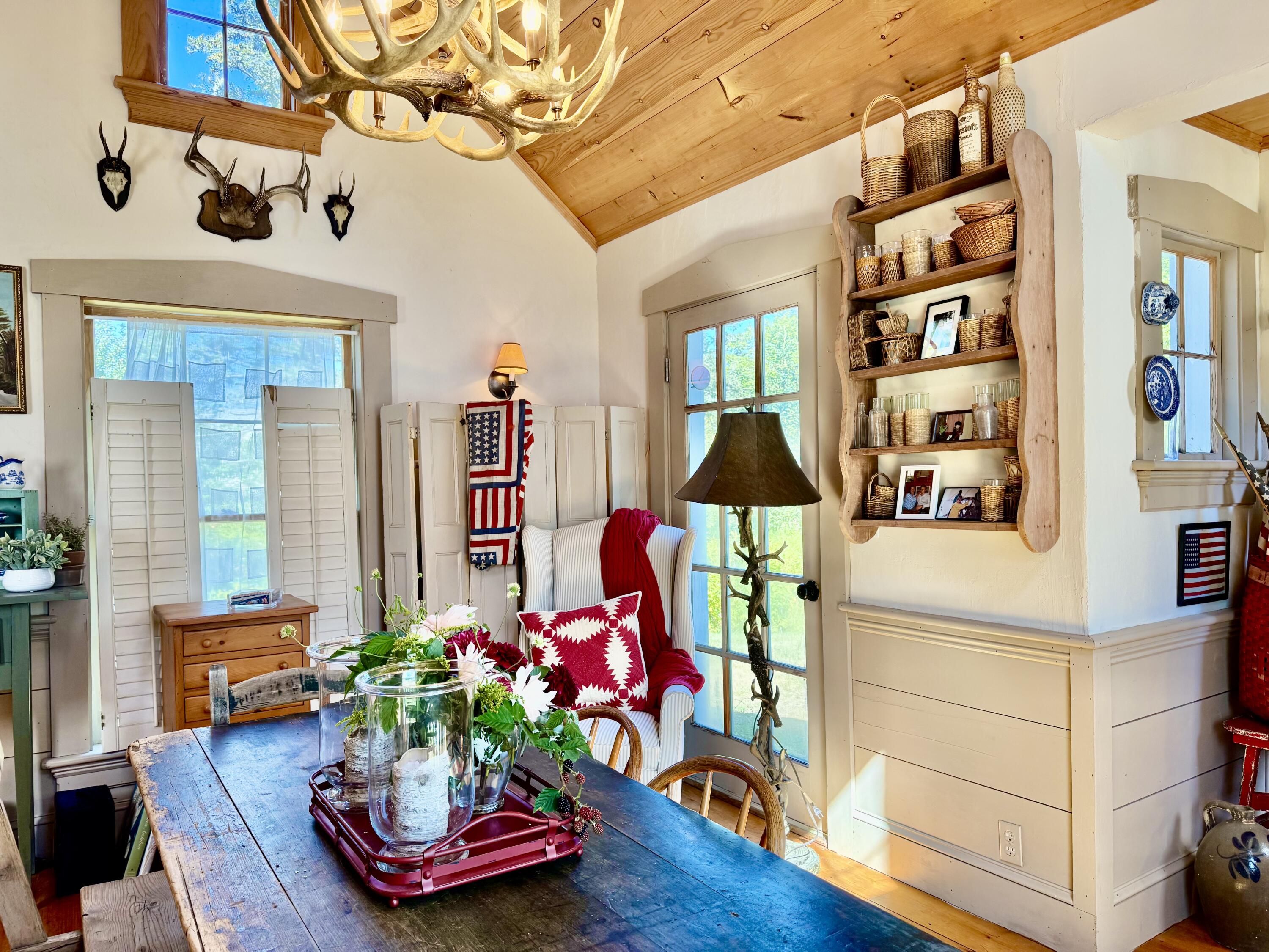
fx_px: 880
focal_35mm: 24
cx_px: 634
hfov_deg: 71.6
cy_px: 476
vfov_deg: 56.8
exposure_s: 1/164
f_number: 1.78
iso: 100
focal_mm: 6.76
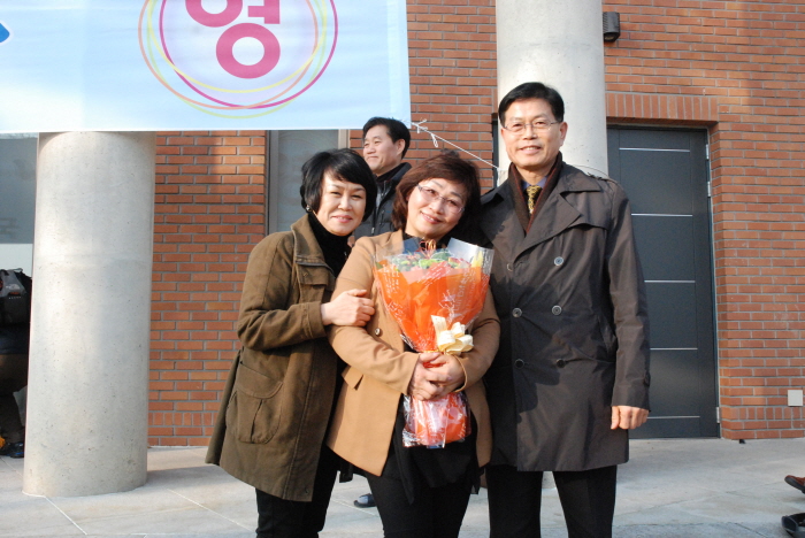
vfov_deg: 36.9
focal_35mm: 36
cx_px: 402
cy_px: 269
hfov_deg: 53.1
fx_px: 806
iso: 1600
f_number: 10
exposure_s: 1/400
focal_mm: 24
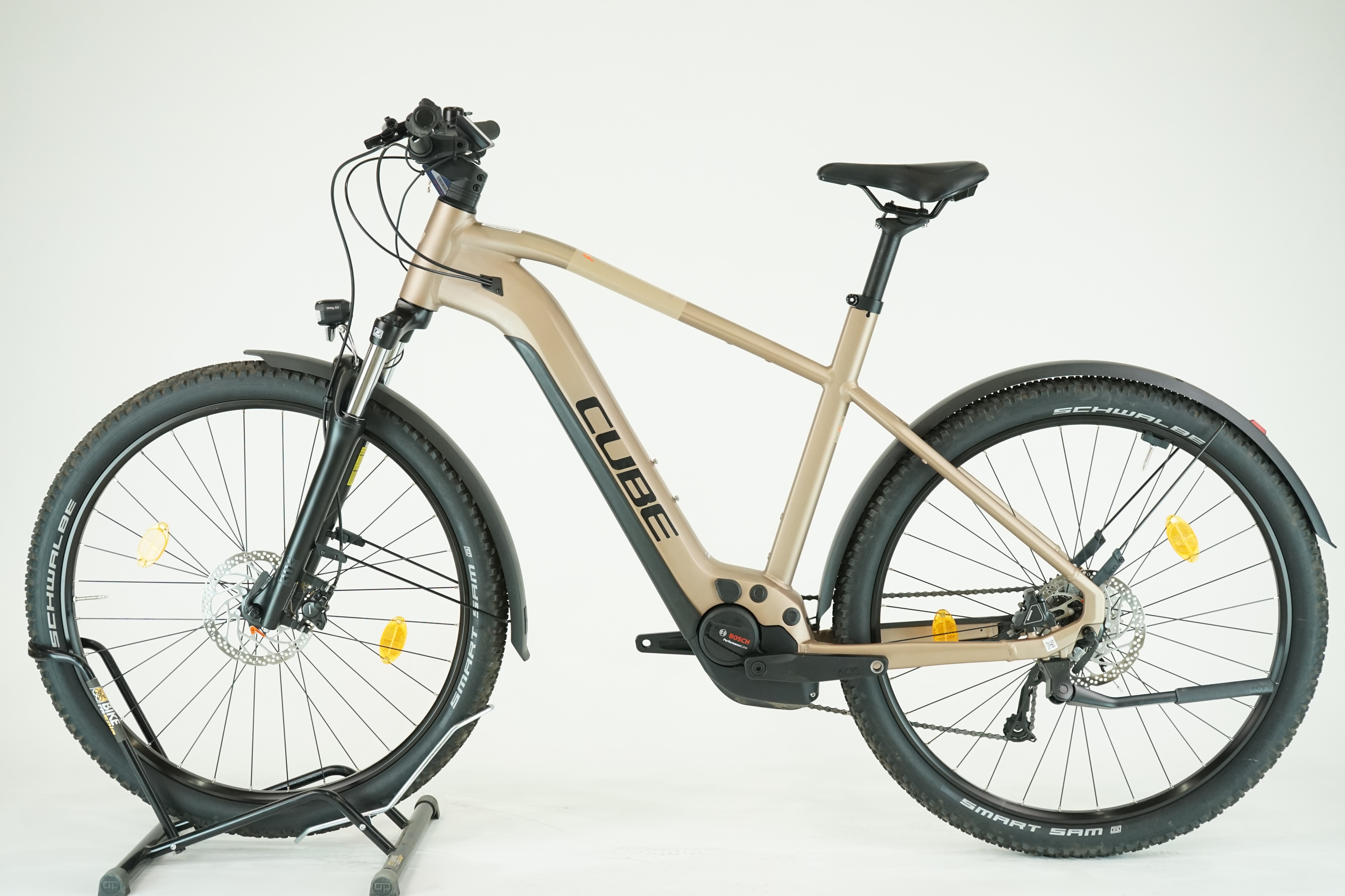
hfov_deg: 41.1
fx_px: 1793
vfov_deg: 28.1
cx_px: 672
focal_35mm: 48
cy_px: 448
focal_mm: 48
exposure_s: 1/200
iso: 1600
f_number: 5.6
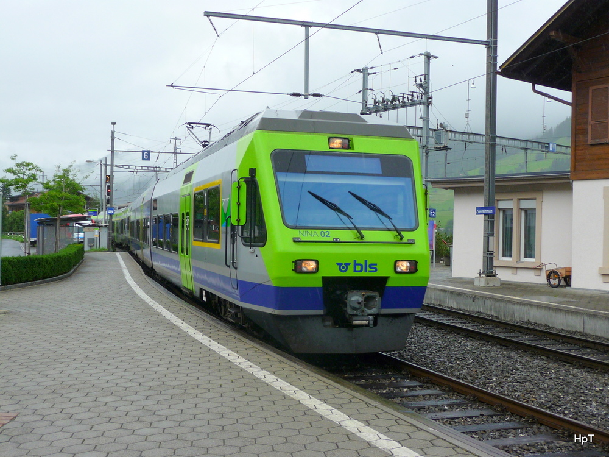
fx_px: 756
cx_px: 304
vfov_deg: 33.6
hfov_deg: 43.9
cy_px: 228
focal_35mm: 43
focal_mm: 7.1
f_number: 4
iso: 100
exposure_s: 1/320
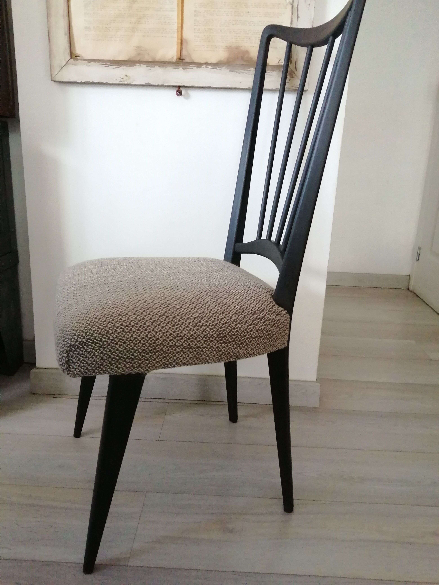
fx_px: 440
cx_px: 220
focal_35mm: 26
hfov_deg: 53.1
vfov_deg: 67.3
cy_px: 292
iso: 400
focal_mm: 3.46
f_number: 1.8
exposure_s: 1/33.3
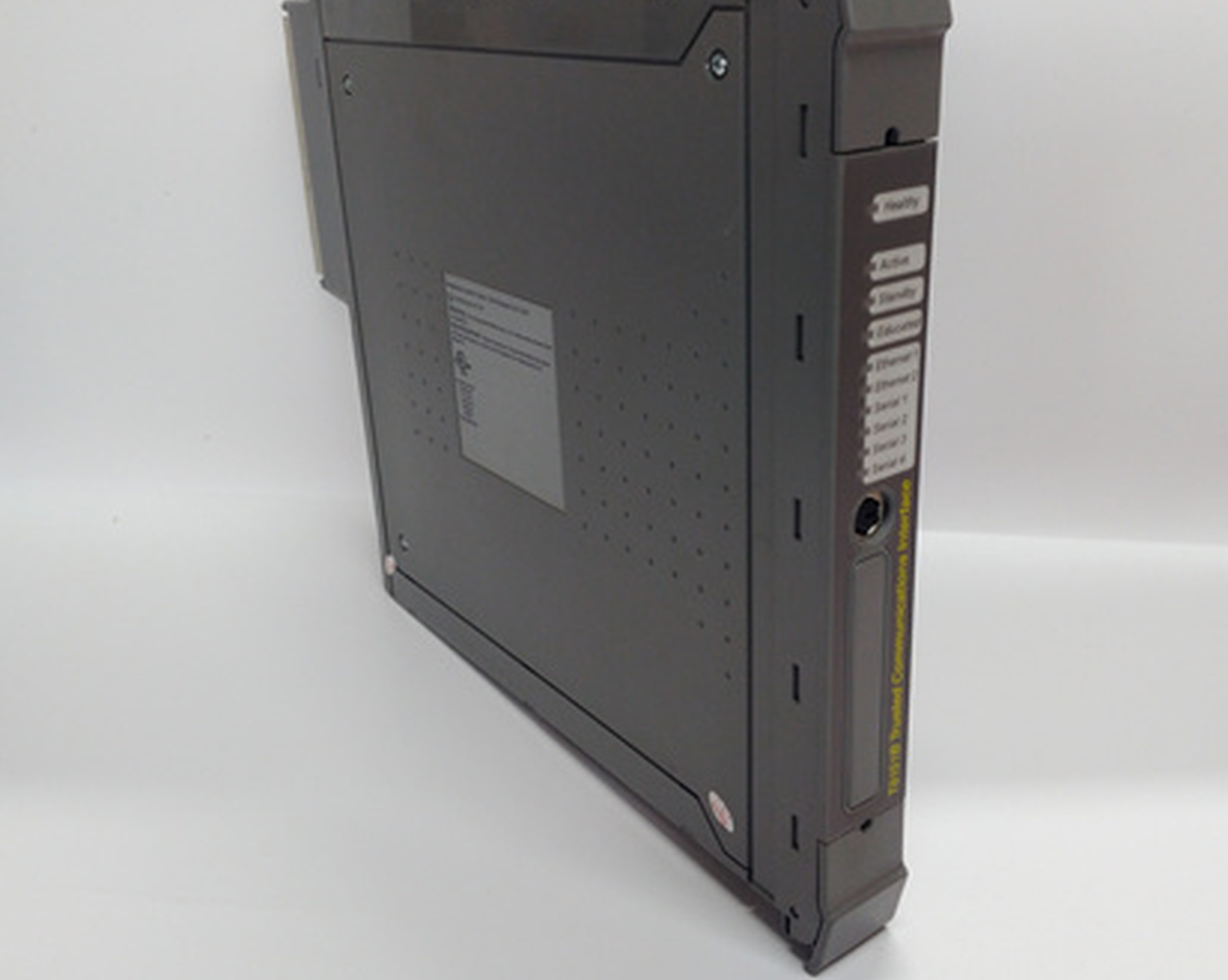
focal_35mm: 32
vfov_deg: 45.7
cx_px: 683
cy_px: 448
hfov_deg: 55.6
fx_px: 1162
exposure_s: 1/33
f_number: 2
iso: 132
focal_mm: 3.79
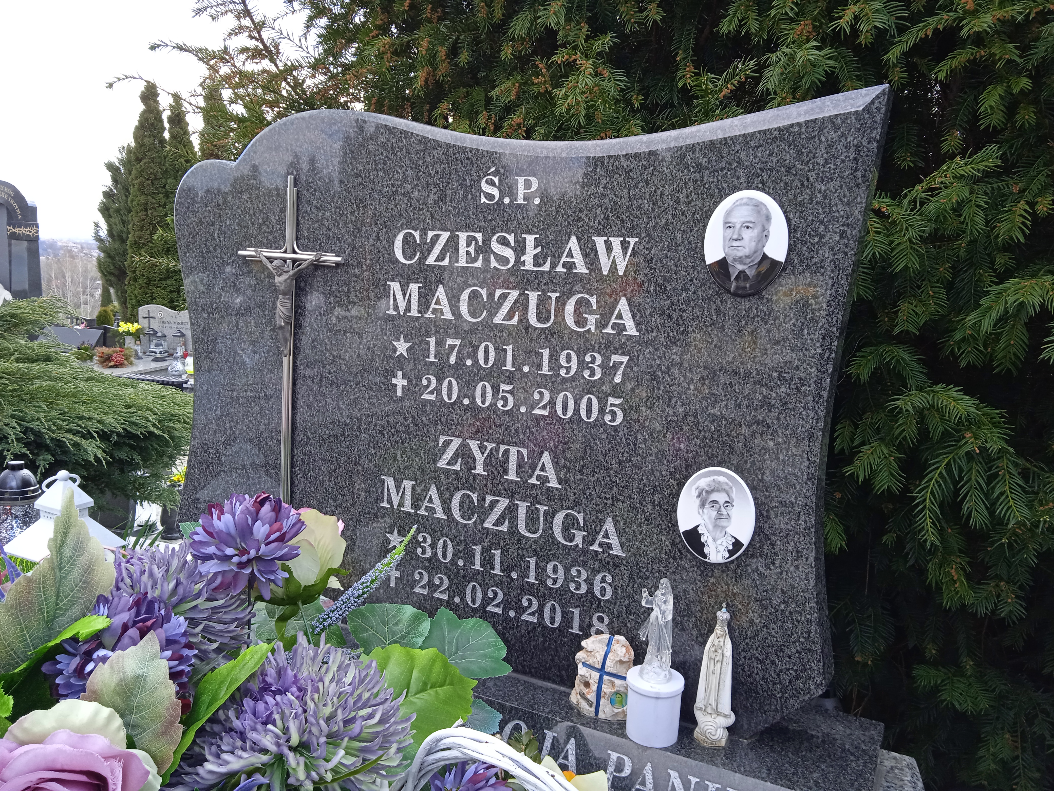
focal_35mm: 28
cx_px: 527
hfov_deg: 63.4
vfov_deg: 49.7
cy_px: 396
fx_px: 853
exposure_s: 1/170
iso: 111
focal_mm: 3.43
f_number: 2.2
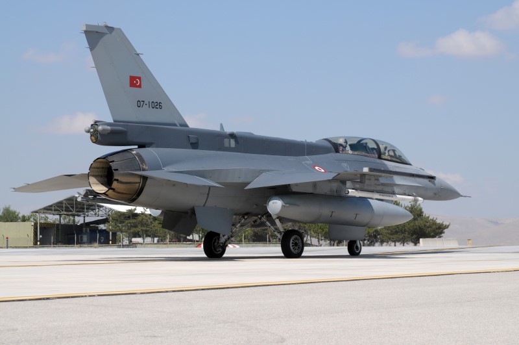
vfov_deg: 10.1
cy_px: 172
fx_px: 1943
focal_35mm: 135
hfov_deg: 15.2
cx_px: 260
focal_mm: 90
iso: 200
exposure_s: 1/500
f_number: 11
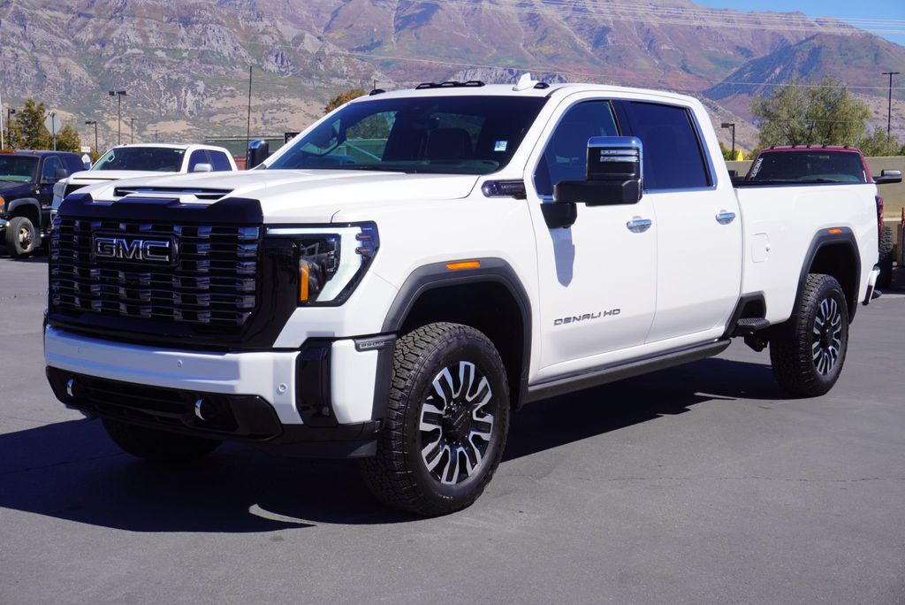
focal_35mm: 51
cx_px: 452
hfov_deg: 38.9
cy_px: 302
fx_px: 1283
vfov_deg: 26.5
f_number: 11
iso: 100
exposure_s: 1/160
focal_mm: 34
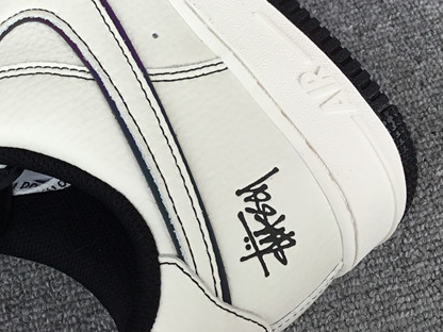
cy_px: 26
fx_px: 857
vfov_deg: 21.4
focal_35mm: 67
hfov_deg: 28.7
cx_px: 141
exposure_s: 1/466
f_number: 2.4
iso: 25
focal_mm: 3.3
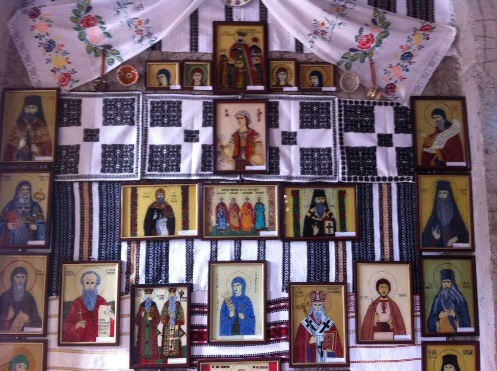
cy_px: 186
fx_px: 502
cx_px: 248
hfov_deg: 52.7
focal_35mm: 35
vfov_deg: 40.6
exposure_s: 1/15
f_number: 2.8
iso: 125
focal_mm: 3.85
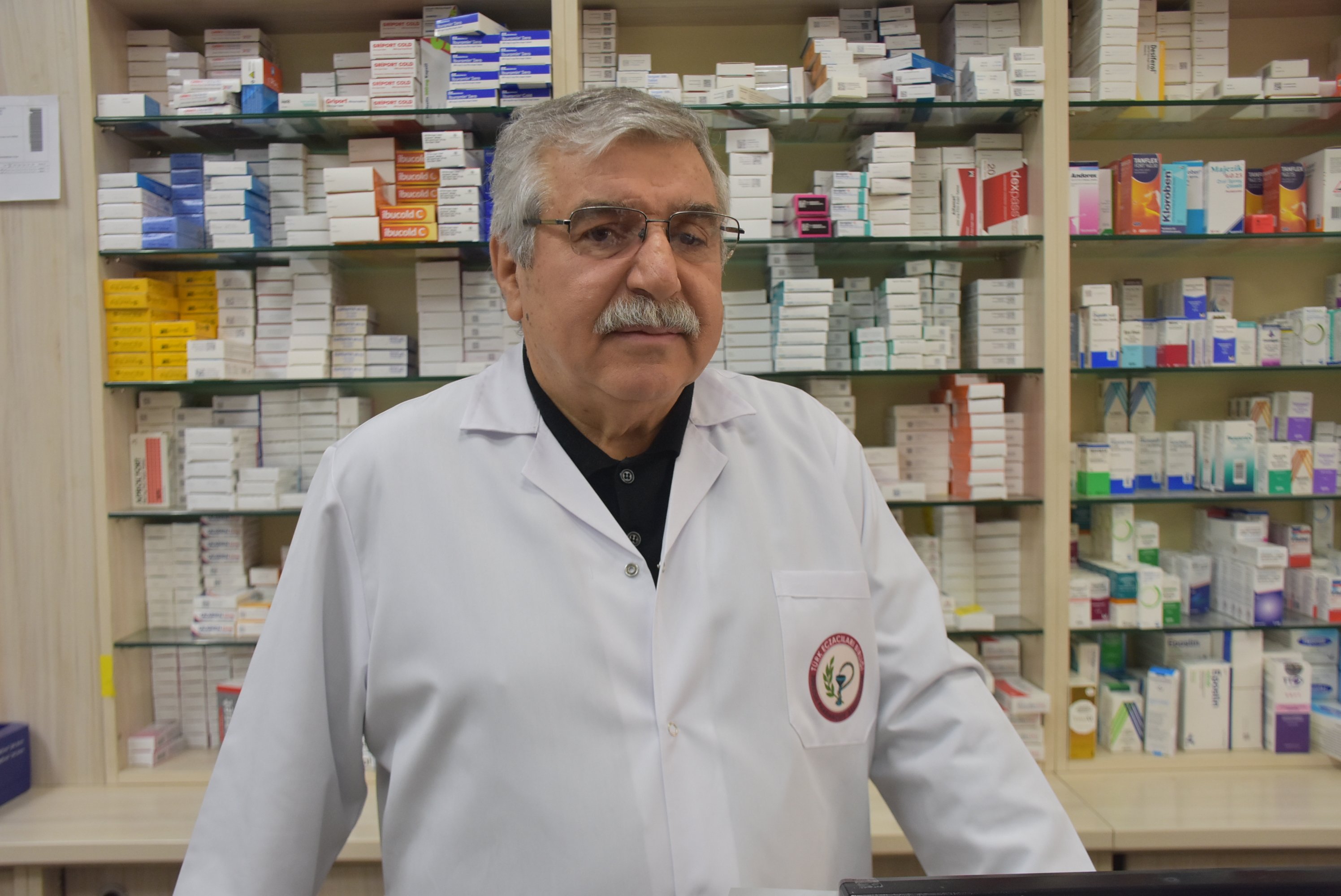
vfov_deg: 40.0
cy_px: 448
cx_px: 670
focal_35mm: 33
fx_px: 1230
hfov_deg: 57.2
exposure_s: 1/125
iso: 800
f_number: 5.6
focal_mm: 22
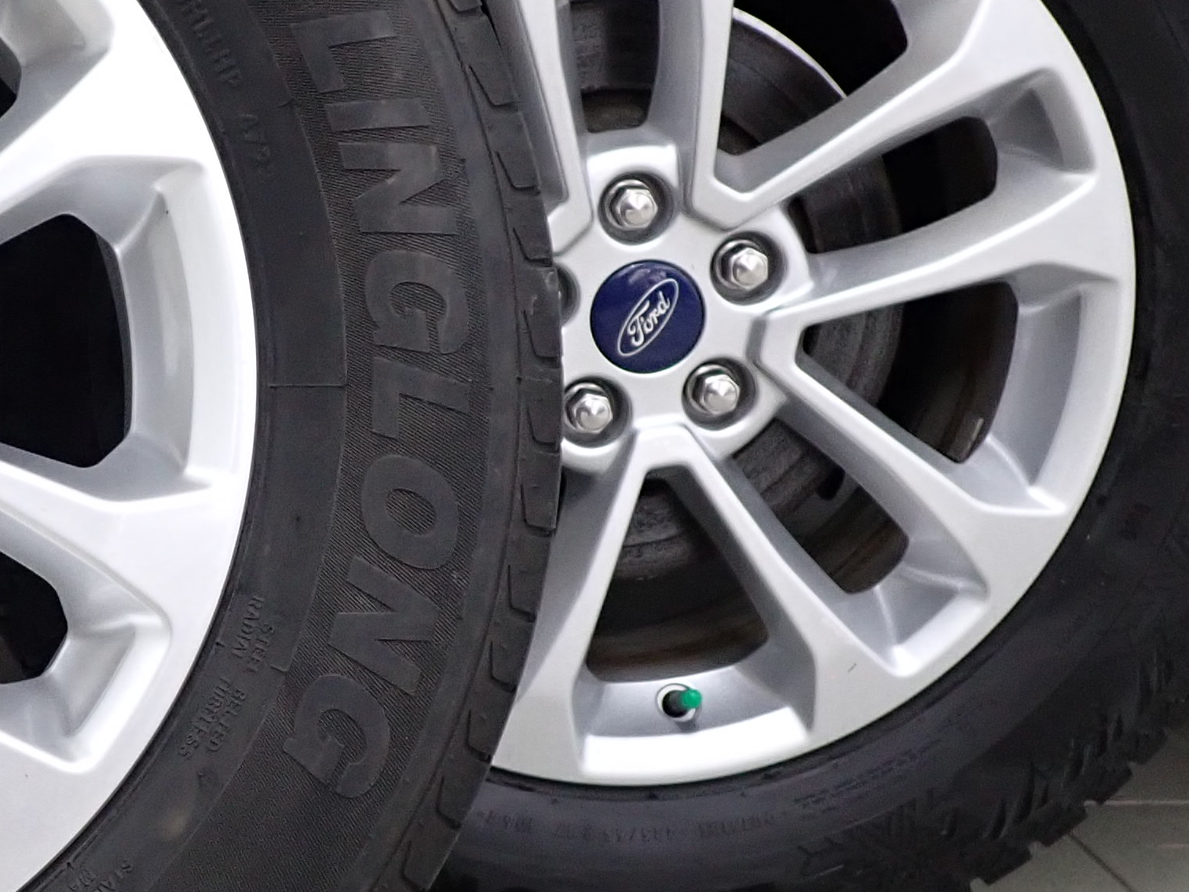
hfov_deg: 25.5
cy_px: 372
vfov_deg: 19.9
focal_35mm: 74
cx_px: 112
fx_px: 2541
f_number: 2.2
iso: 320
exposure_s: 1/30
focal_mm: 5.05
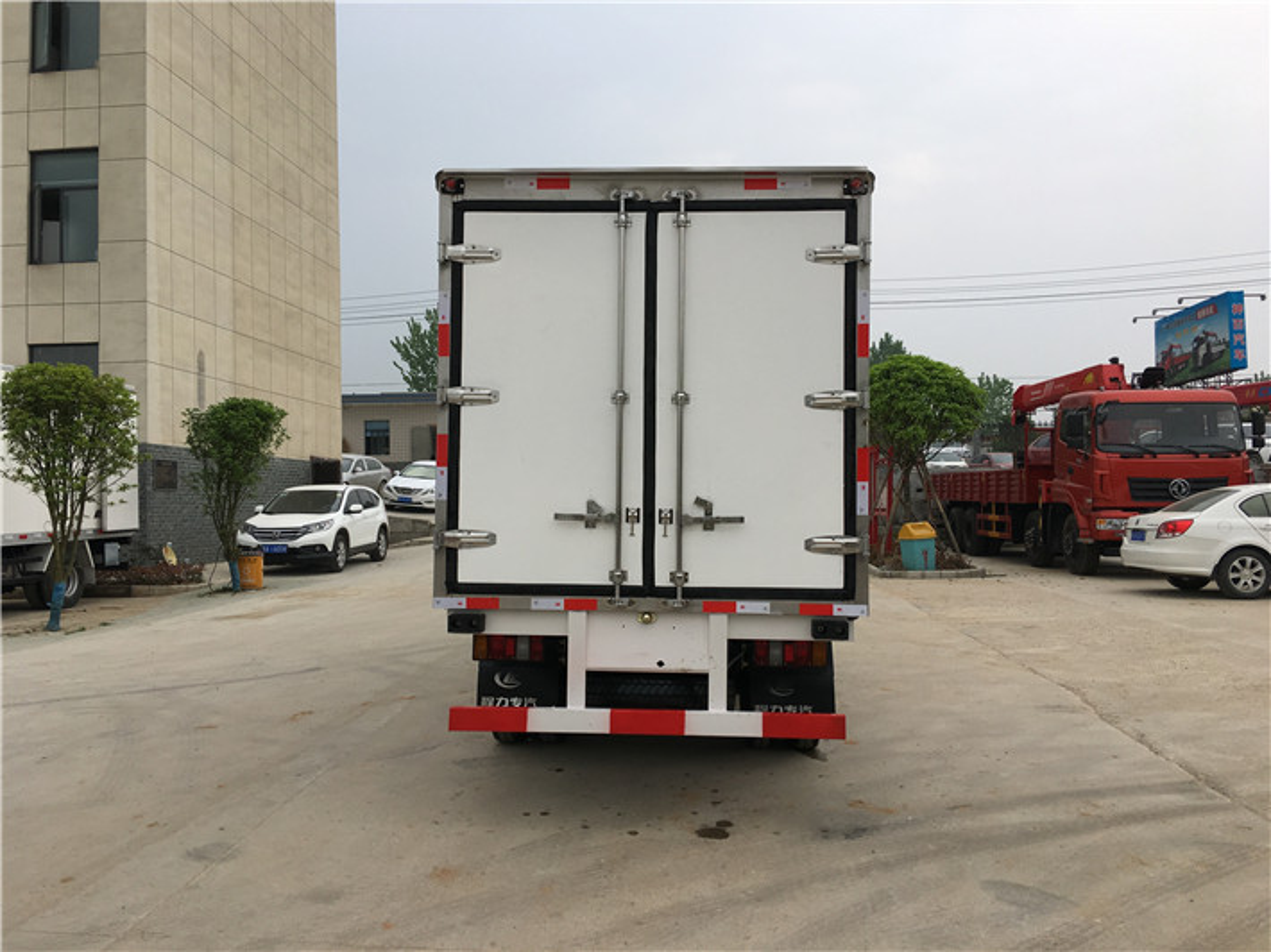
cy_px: 476
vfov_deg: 48.2
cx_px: 636
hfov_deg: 61.7
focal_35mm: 29
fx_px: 1064
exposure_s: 1/591
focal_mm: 4.15
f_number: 2.2
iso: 25
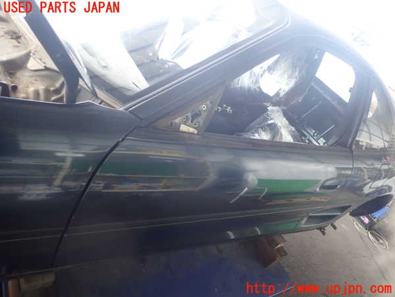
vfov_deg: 54.9
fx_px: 285
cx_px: 198
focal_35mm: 25
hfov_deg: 69.4
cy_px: 148
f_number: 2
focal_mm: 4.5
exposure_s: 1/60
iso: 160
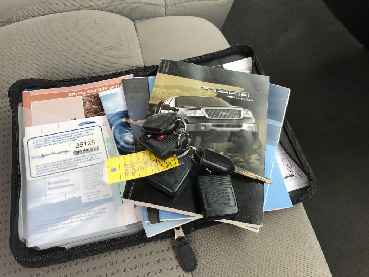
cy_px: 138
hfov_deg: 63.4
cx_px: 184
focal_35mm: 28
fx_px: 298
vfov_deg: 49.7
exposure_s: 1/239
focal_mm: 3.99
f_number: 1.8
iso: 20
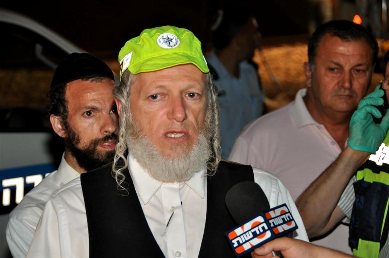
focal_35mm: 123
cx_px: 194
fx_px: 1327
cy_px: 129
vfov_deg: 11.1
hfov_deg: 16.7
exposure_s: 1/60
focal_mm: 82
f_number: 5
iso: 800
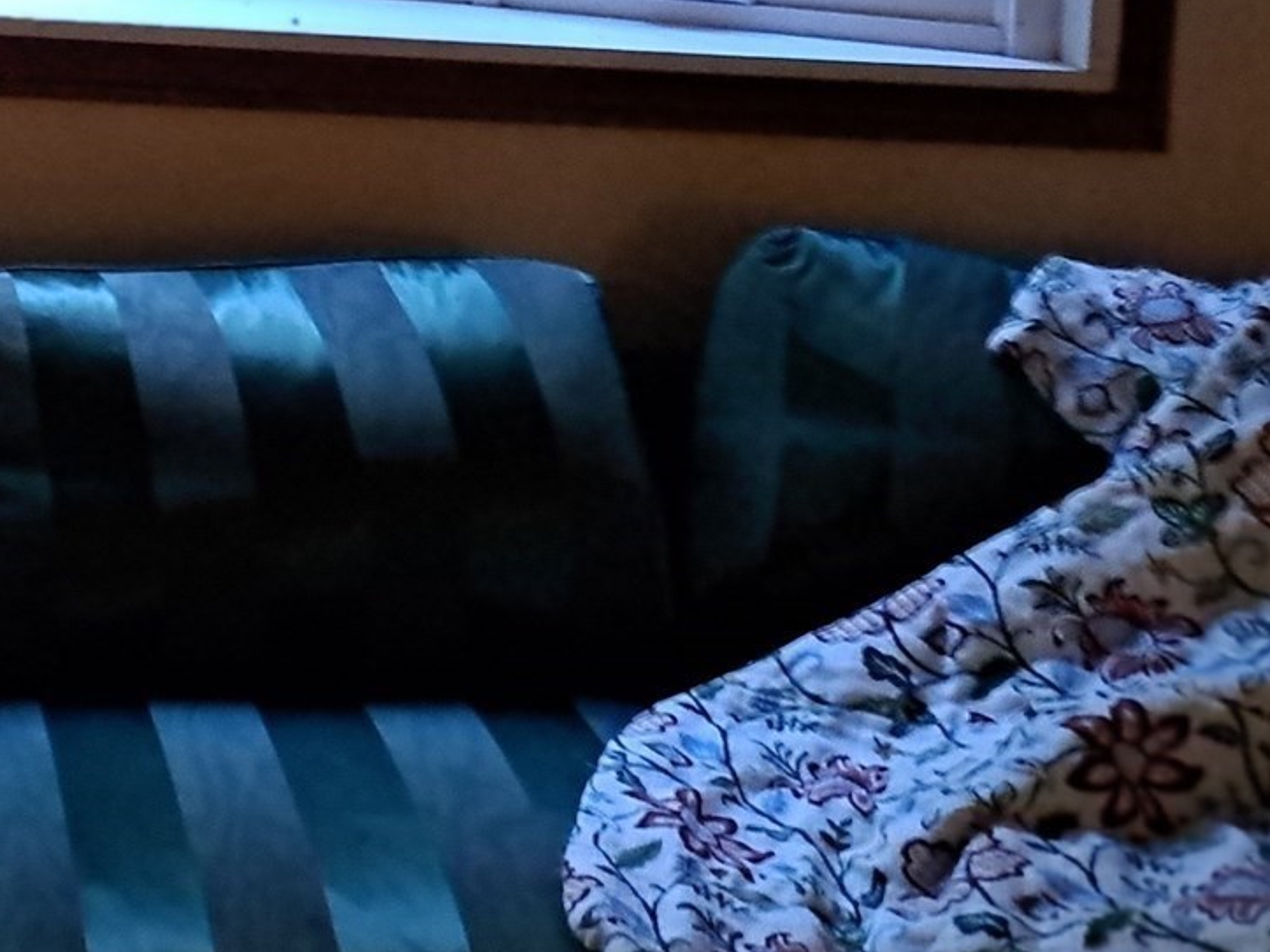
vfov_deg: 20.0
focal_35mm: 68
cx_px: -369
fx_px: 2494
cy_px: -241
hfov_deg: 24.9
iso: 400
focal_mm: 5.23
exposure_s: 1/60
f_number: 1.8
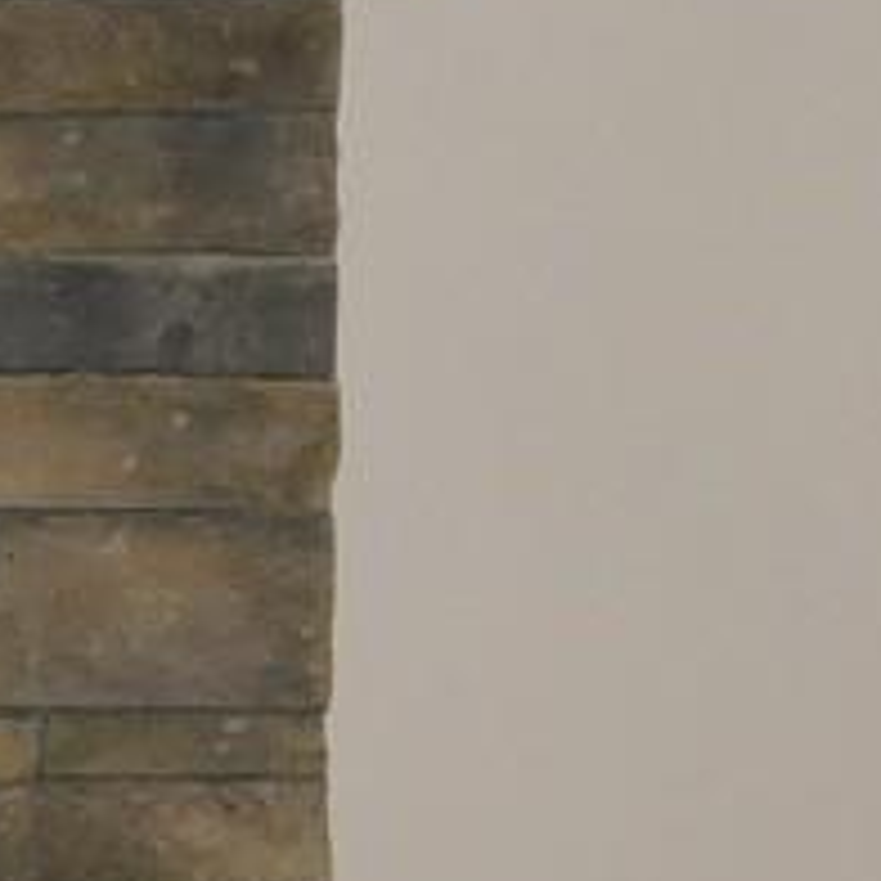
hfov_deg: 9.0
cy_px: 661
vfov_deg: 9.4
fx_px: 5327
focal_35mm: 185
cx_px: -814
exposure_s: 1/30
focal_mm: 7.1
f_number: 3.6
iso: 200
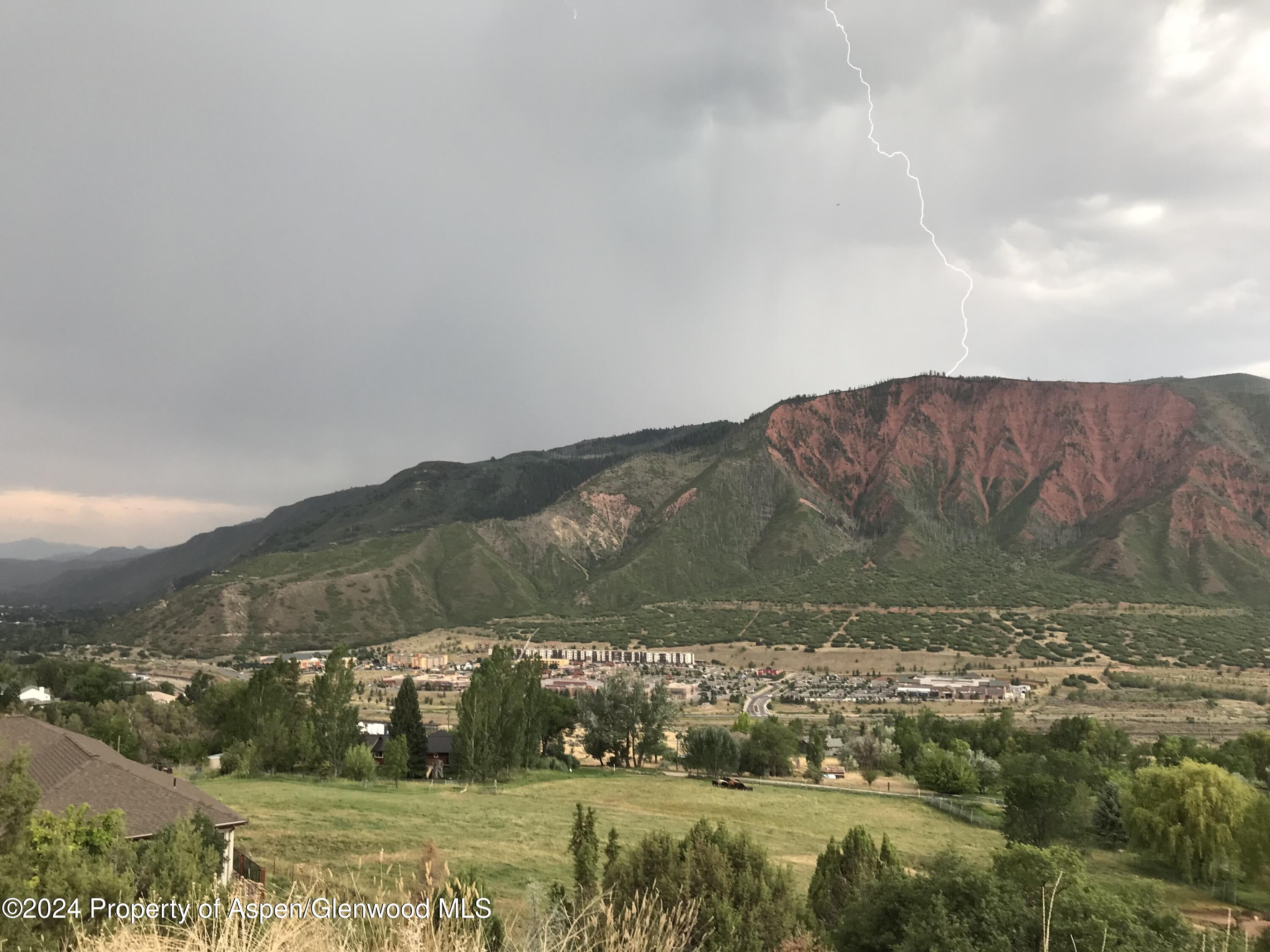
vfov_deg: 49.7
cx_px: 635
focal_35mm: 28
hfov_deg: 63.4
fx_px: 1027
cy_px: 476
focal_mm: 3.99
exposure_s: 1/282
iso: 20
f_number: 1.8
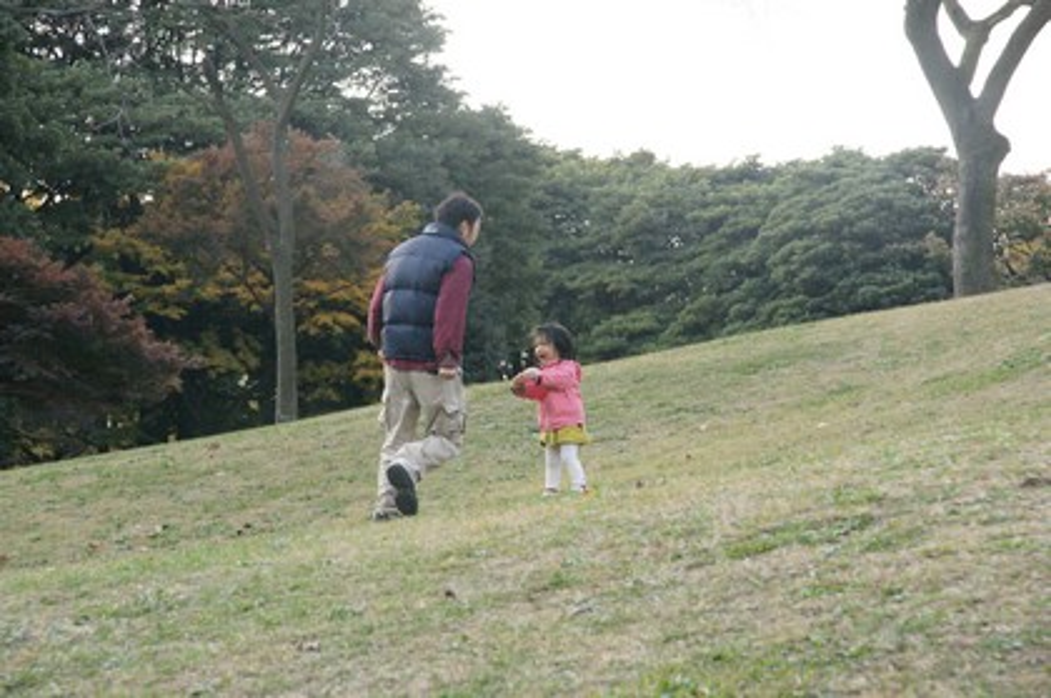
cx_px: 526
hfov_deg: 17.1
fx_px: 3499
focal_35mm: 120
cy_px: 349
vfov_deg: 11.4
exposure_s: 1/1000
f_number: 9
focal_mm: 80
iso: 4000
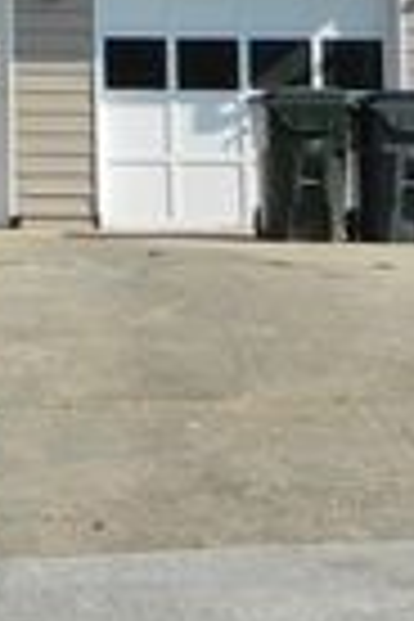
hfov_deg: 8.5
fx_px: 2656
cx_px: -382
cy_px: -133
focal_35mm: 154
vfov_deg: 13.0
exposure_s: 1/800
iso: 110
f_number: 3.5
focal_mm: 7.3
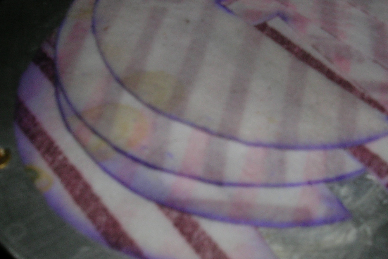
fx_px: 657
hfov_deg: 32.8
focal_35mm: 61
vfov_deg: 22.3
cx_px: 226
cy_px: 143
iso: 50
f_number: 5.6
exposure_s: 1/60.1
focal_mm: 5.8
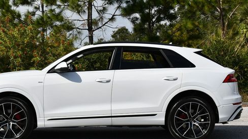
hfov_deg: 28.6
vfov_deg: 16.3
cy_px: 59
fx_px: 486
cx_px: 102
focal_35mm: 74
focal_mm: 27
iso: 100
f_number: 9
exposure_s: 1/320
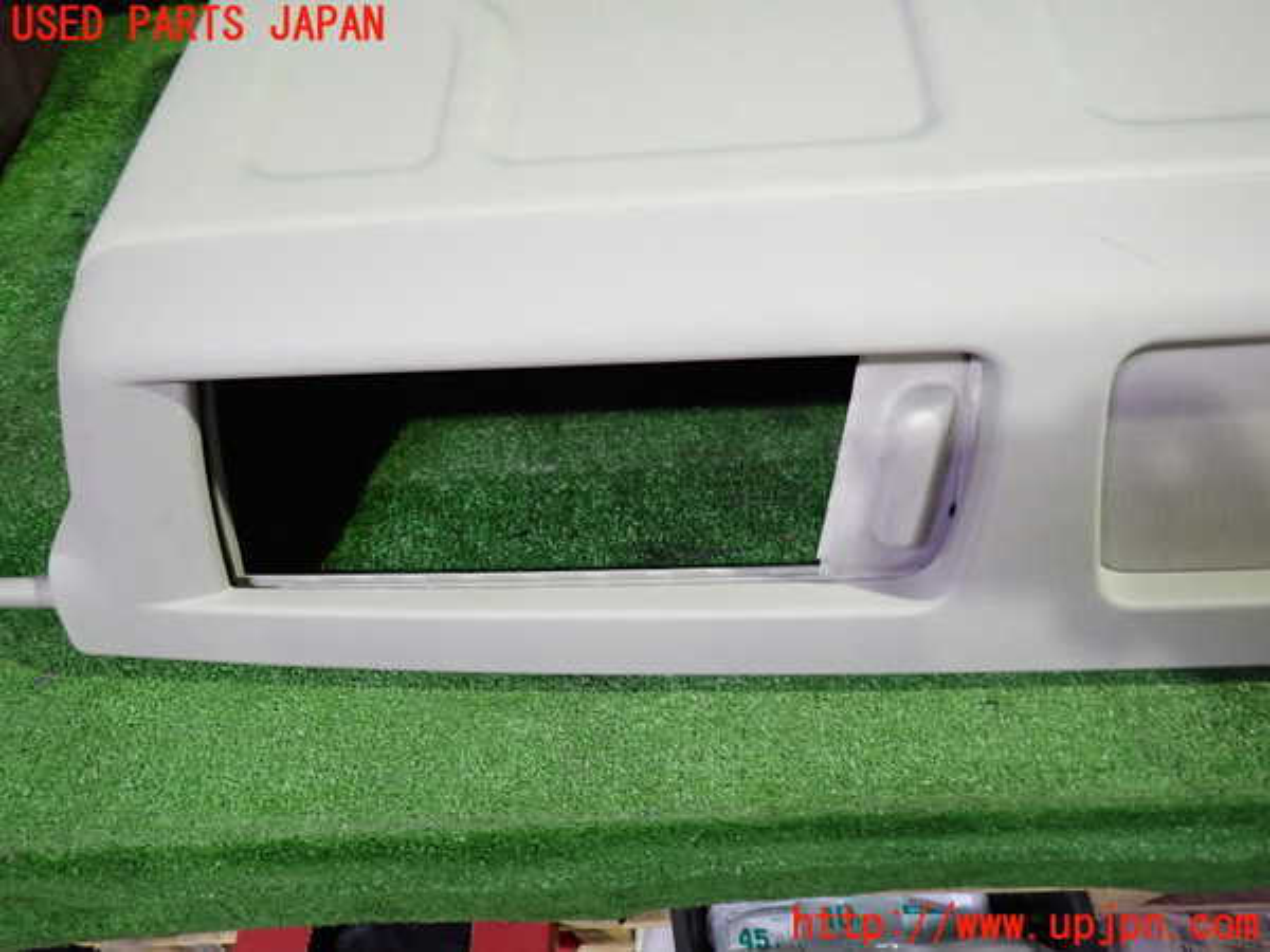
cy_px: 476
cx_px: 635
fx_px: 917
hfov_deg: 69.4
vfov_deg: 54.9
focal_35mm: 25
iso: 320
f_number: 2
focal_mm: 4.5
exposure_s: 1/30
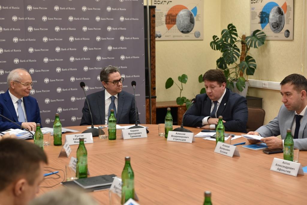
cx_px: 154
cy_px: 102
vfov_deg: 19.5
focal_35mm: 70
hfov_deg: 28.8
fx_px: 597
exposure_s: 1/320
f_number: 4.5
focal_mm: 70
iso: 800
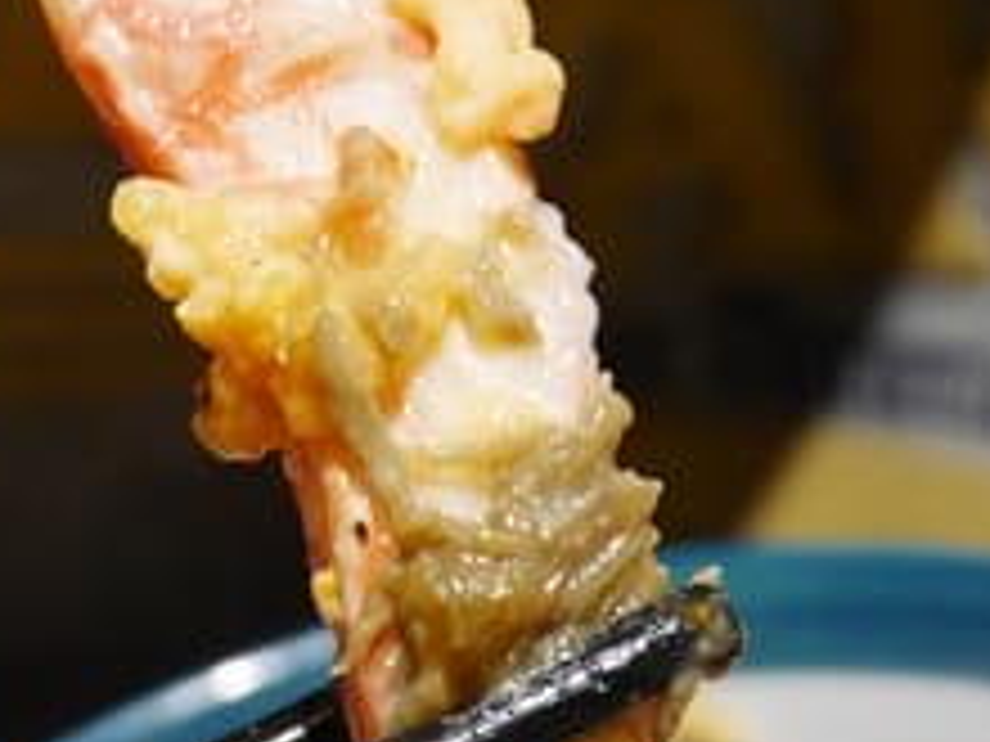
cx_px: 356
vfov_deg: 11.9
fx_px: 3461
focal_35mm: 121
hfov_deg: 16.3
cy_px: 926
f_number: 4.6
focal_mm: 20
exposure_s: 1/60
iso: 1000
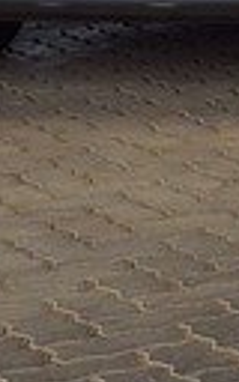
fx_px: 2032
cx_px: 1473
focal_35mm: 195
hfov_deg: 4.7
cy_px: -36
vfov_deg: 10.6
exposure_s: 1/226
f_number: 1.8
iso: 25
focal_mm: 5.4
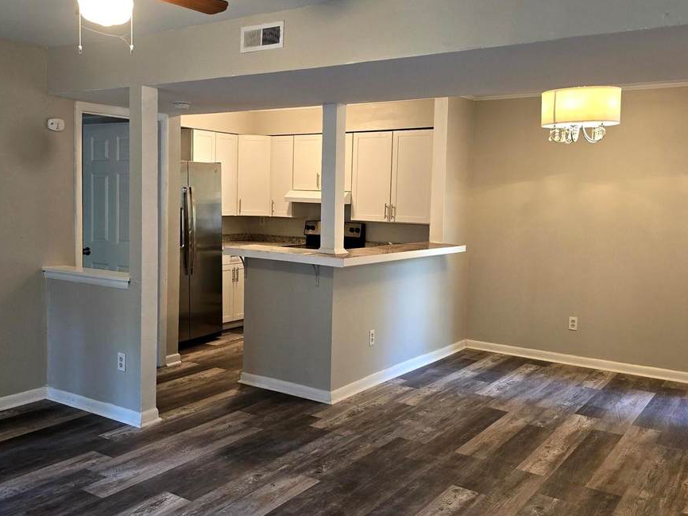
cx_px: 276
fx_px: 676
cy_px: 228
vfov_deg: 41.7
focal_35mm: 34
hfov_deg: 53.6
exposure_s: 1/24
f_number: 1.7
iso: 100
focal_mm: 6.3
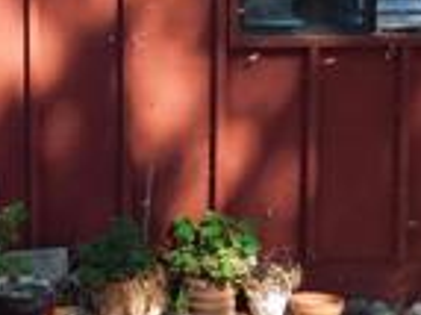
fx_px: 1252
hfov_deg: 18.5
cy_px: -85
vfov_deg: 13.8
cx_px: -15
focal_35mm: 103
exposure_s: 1/320
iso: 125
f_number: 3
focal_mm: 4
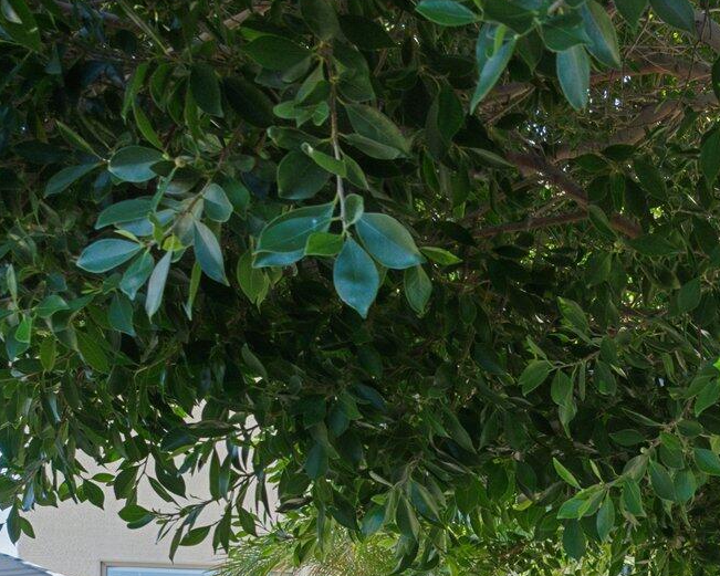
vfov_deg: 23.6
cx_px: 1077
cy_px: 688
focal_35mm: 59
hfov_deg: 24.7
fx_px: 1257
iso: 320
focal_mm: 20
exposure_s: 1/125
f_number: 8
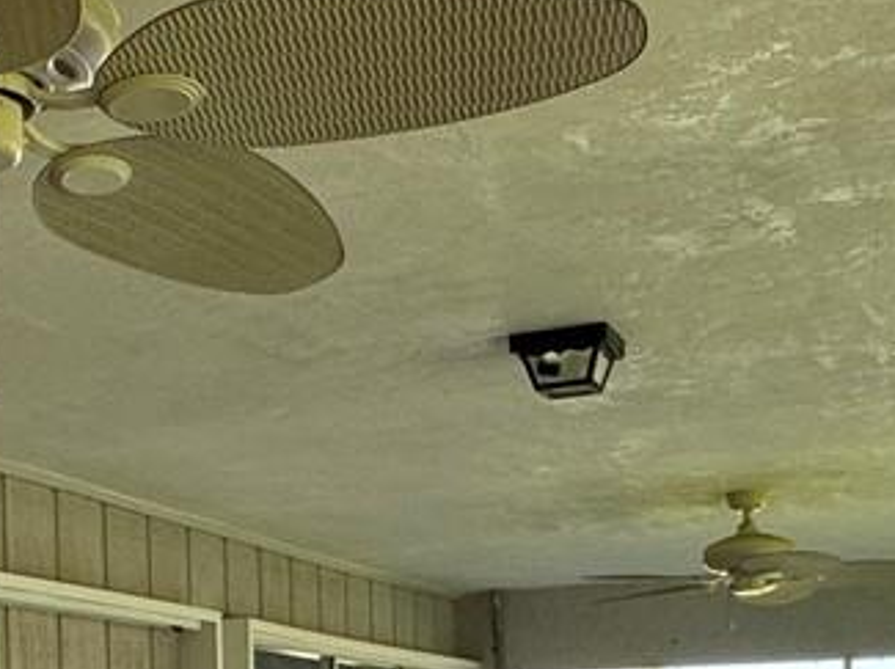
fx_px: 1782
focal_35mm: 69
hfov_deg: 27.6
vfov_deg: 19.9
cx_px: 179
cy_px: 823
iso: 64
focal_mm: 2.22
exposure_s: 1/99
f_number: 2.2
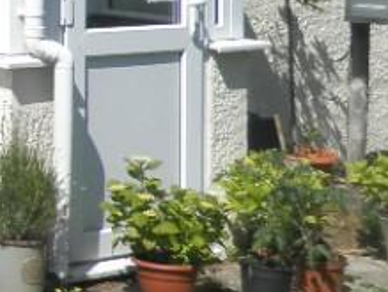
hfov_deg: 13.9
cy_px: -124
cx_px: -455
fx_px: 1257
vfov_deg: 12.7
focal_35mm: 112
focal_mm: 4.3
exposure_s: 1/160
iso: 64
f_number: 8.3
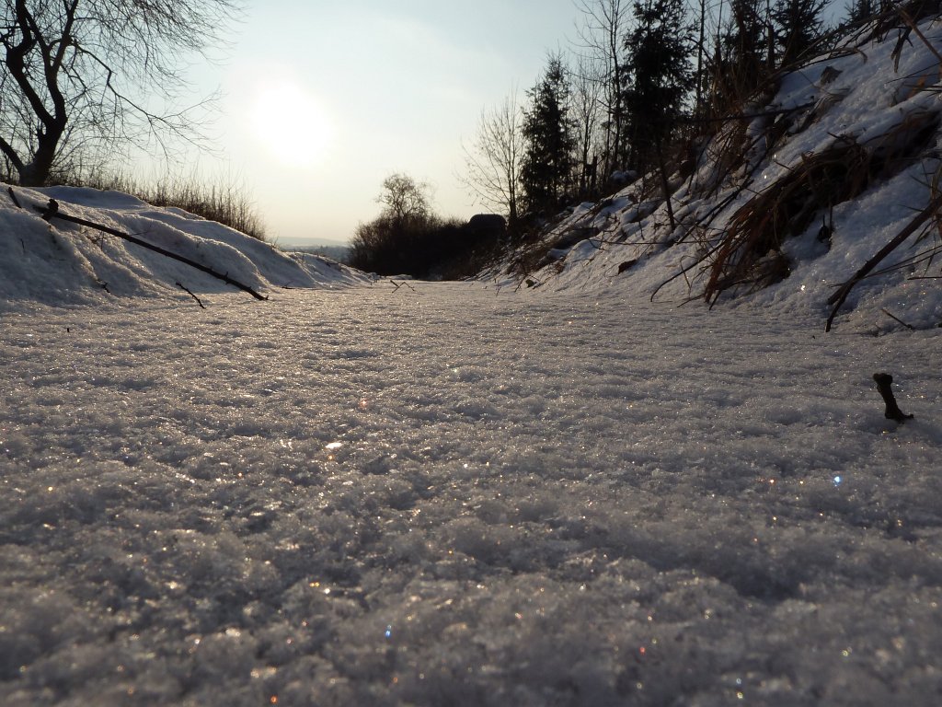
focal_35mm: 25
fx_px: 680
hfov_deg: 69.4
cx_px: 471
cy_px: 354
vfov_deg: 54.9
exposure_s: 1/640
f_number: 5.6
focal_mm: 4.1
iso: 80
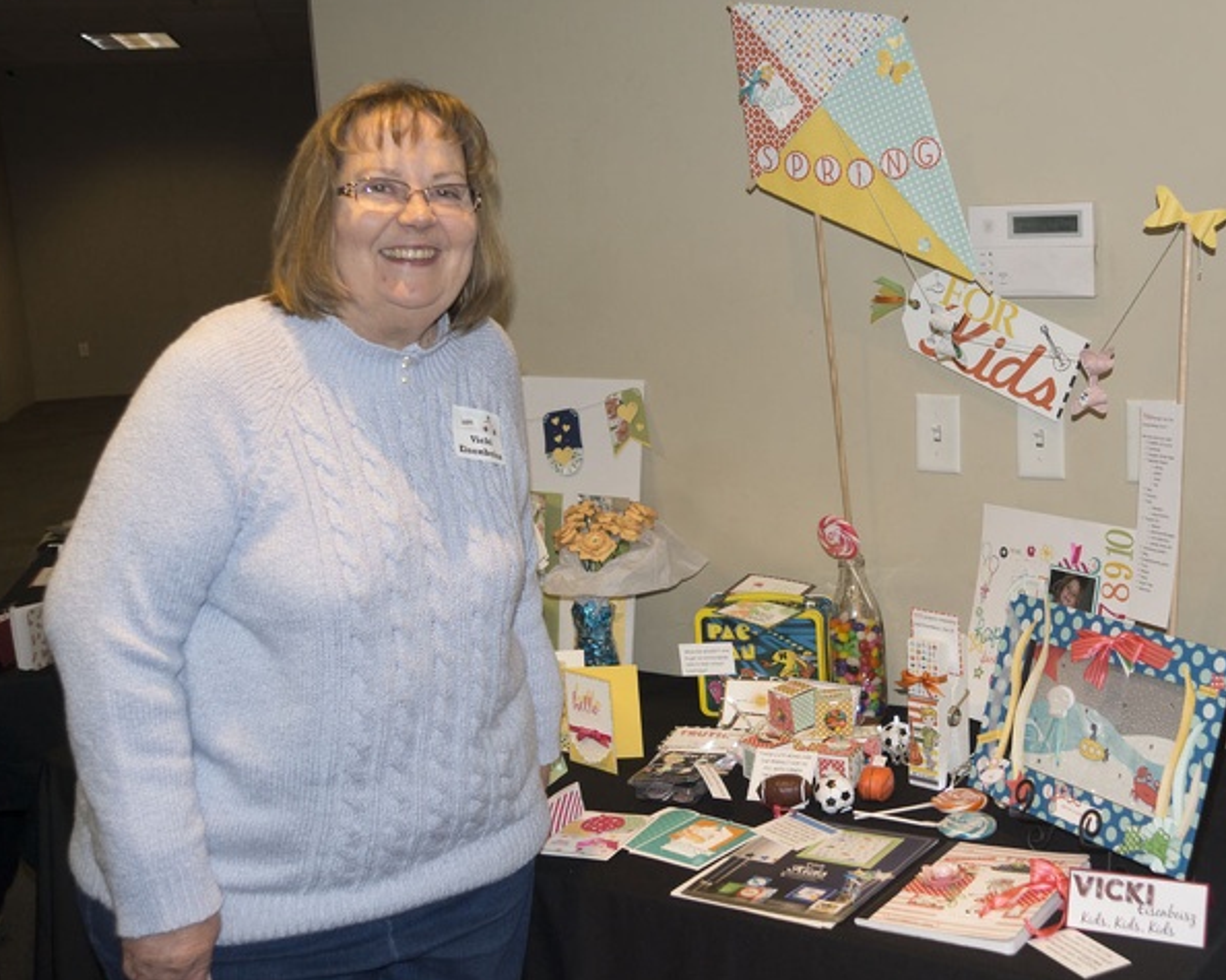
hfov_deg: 40.8
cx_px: 791
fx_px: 1633
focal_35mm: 45
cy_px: 445
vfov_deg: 33.4
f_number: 4
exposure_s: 1/160
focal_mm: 24
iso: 400
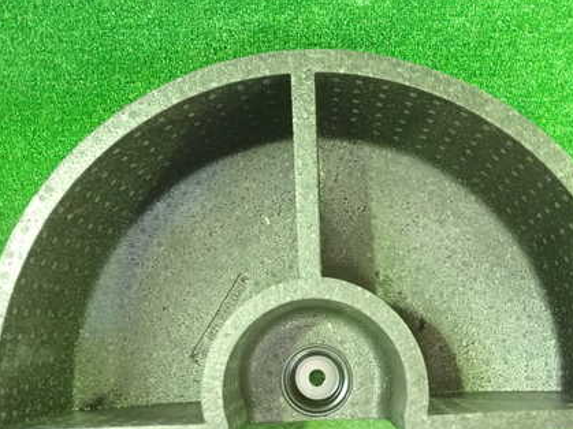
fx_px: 712
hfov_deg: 43.8
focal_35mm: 43
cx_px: 320
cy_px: 269
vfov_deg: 33.4
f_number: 2.3
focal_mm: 5.5
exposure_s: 1/30
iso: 1600
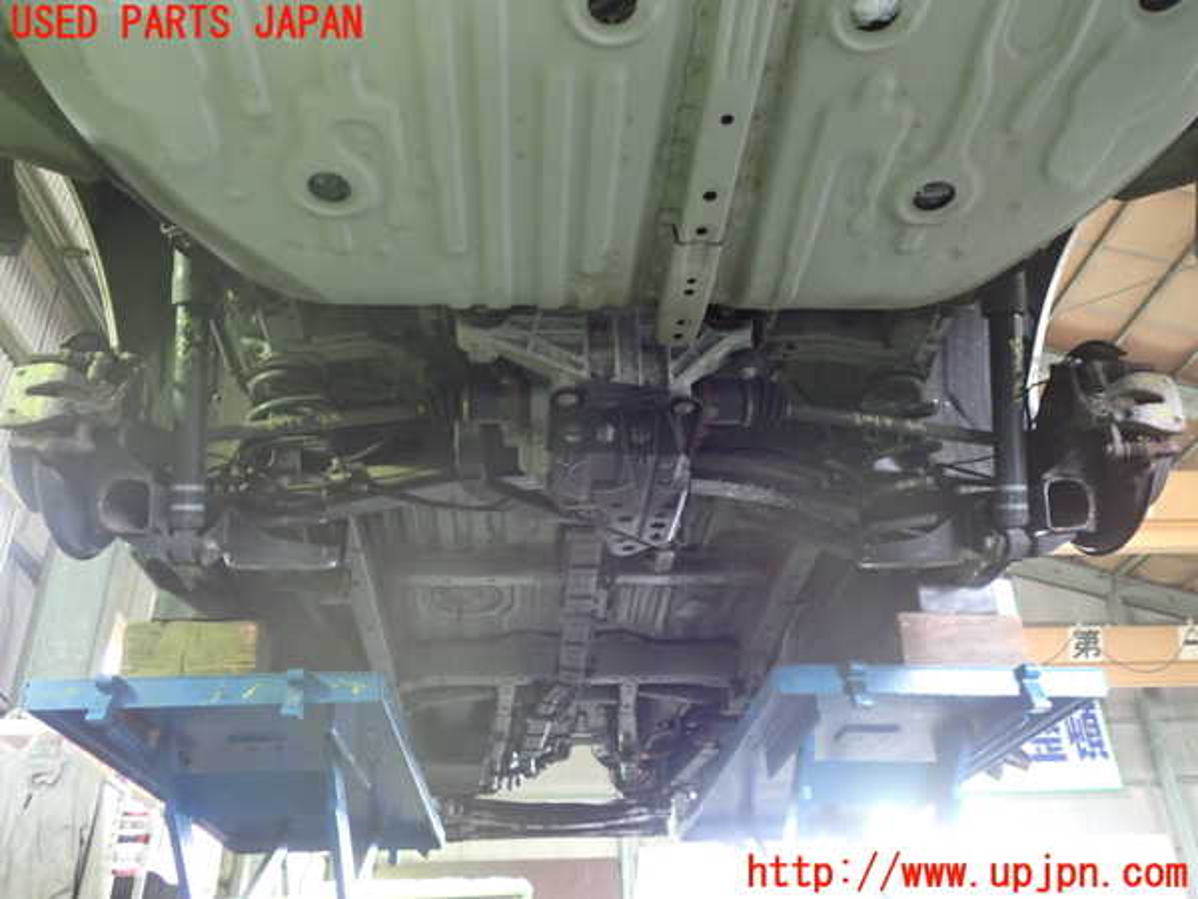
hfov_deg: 60.0
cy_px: 450
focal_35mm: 30
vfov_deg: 46.8
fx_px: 1038
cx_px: 599
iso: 800
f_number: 2.3
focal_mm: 5.4
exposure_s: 1/25
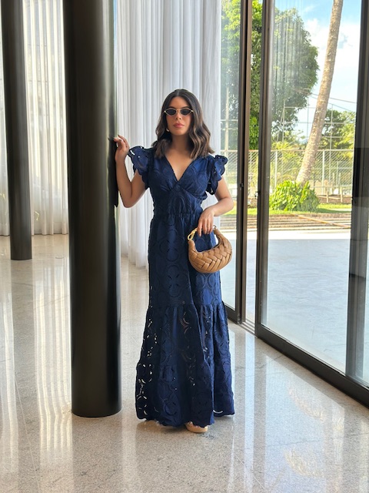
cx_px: 184
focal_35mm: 48
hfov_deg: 30.3
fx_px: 682
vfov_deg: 39.7
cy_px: 246
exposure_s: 1/467
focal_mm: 6.86
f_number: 1.78
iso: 80
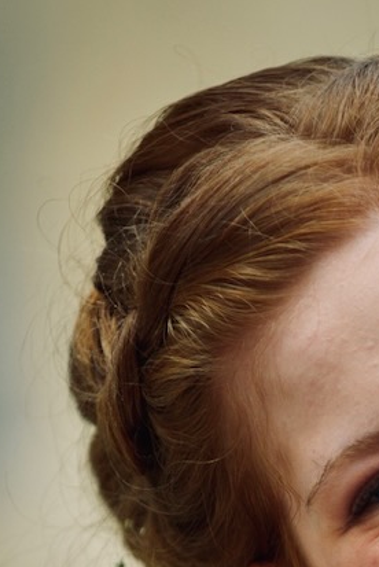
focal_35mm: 542
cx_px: 546
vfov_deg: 3.8
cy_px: 658
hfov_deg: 2.5
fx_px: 8544
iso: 400
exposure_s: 1/1600
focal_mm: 175
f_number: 2.8
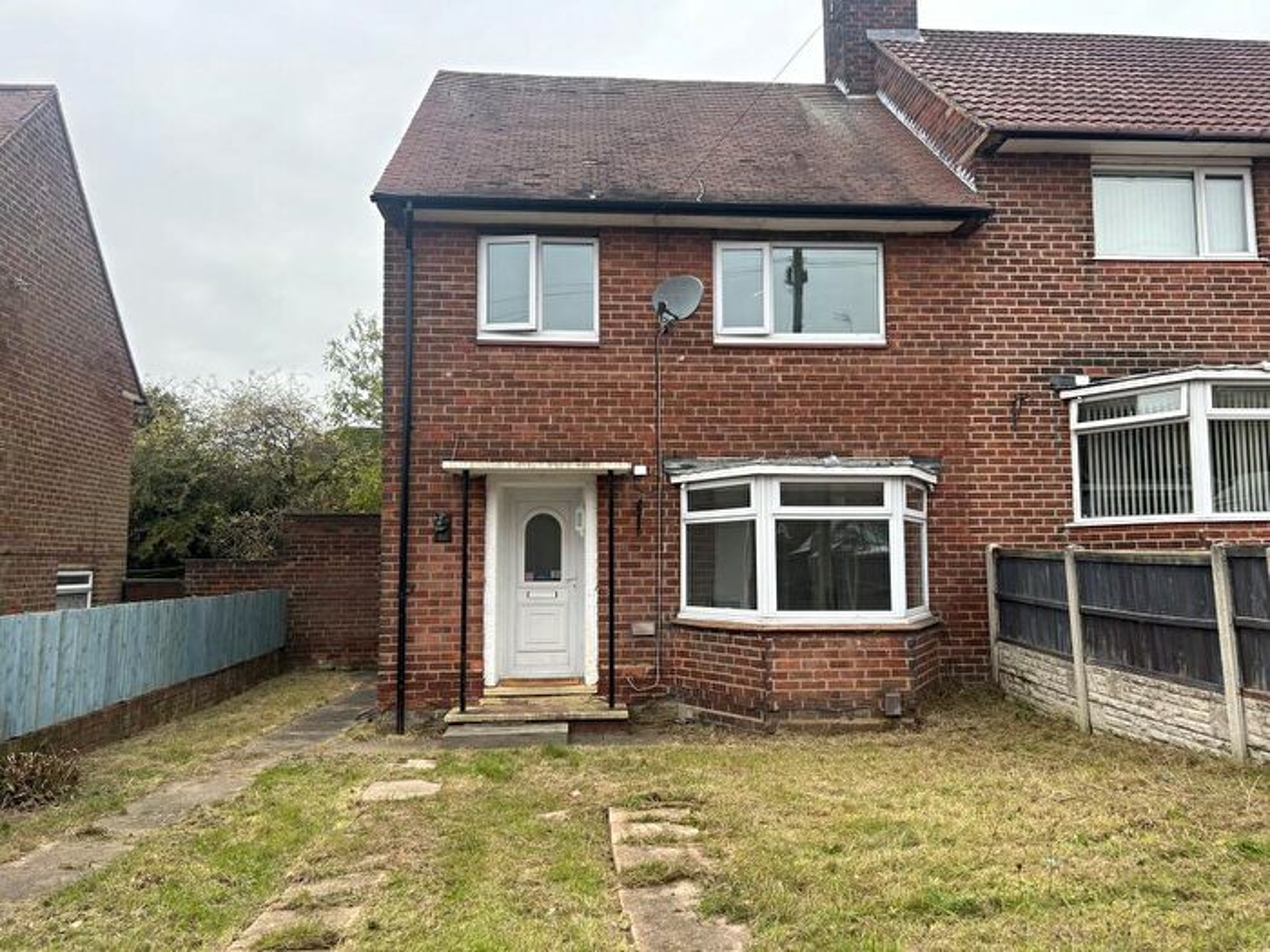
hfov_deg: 67.3
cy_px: 476
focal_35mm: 26
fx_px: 954
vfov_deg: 53.1
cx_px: 635
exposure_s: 1/646
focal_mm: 5.7
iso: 50
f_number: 1.5
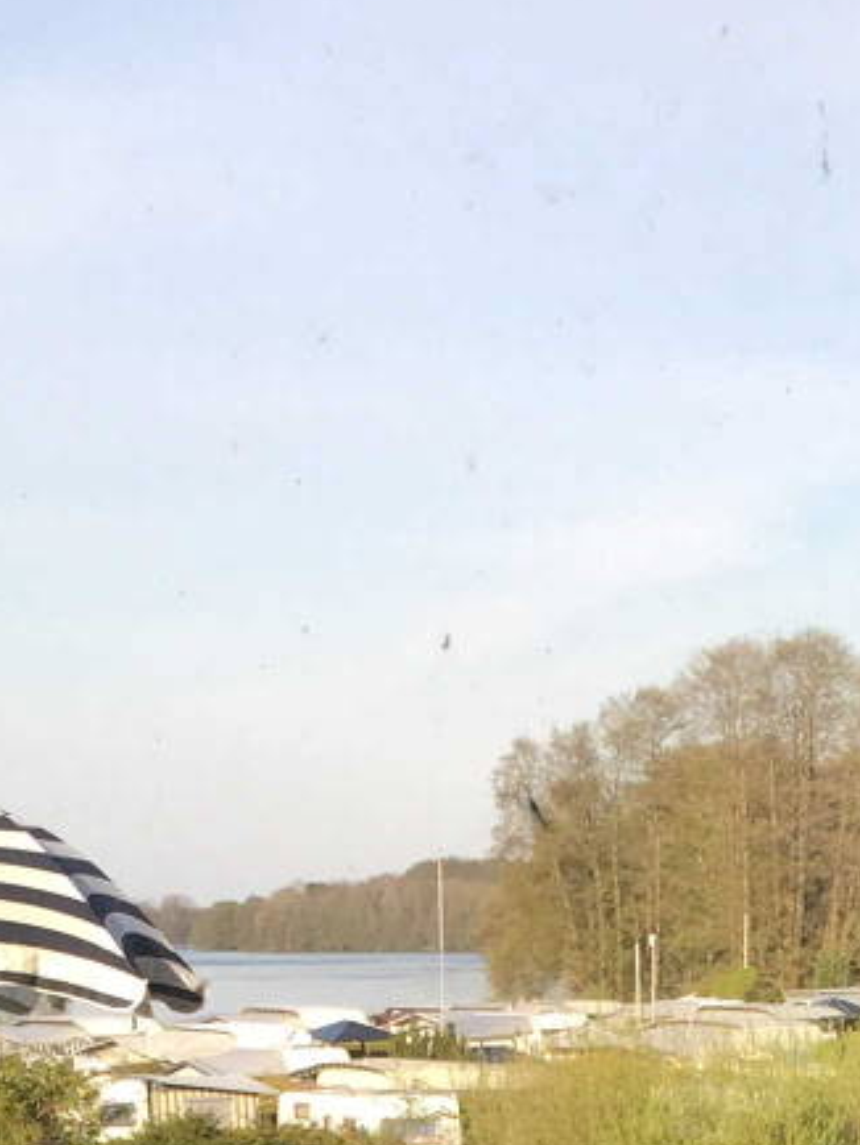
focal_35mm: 109
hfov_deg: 13.6
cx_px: 501
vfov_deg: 15.3
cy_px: 2132
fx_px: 3607
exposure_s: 1/557
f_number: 2.2
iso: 32
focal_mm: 4.15
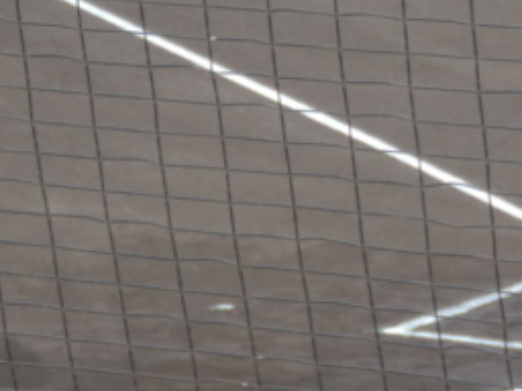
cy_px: 426
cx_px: 108
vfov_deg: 3.1
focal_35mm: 484
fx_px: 7299
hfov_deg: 4.1
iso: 125
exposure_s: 1/125
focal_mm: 27.6
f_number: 4.4
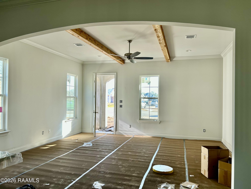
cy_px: 94
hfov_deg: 67.3
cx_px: 126
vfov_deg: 53.1
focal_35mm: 26
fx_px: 189
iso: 40
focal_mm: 5.7
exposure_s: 1/157
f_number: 1.5
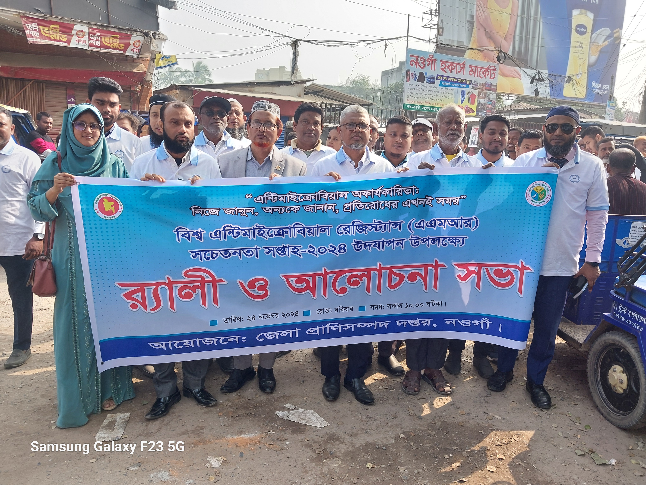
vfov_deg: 46.8
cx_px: 323
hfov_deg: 60.0
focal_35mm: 30
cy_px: 242
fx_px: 560
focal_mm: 4.6
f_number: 1.8
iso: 20
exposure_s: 1/170
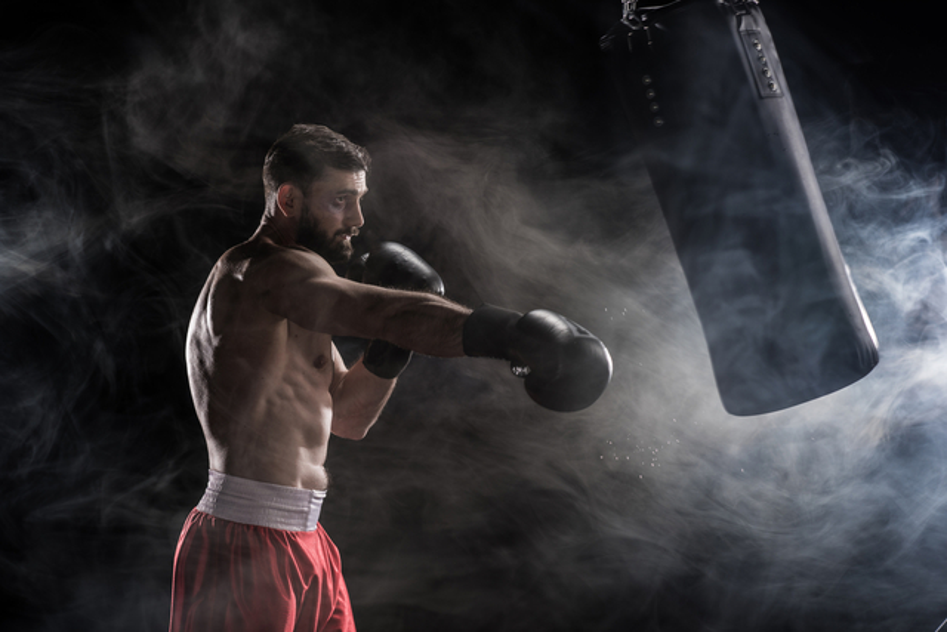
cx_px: 474
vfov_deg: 16.1
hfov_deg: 23.9
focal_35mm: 85
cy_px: 316
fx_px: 2236
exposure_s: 1/160
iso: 100
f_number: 5
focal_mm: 85
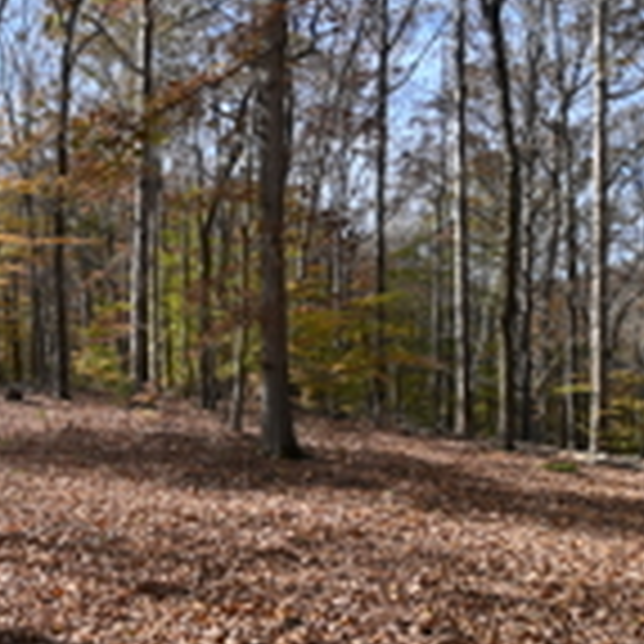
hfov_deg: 35.4
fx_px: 842
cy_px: 342
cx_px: -77
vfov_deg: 41.8
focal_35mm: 40
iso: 100
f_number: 5.6
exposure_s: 1/250
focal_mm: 10
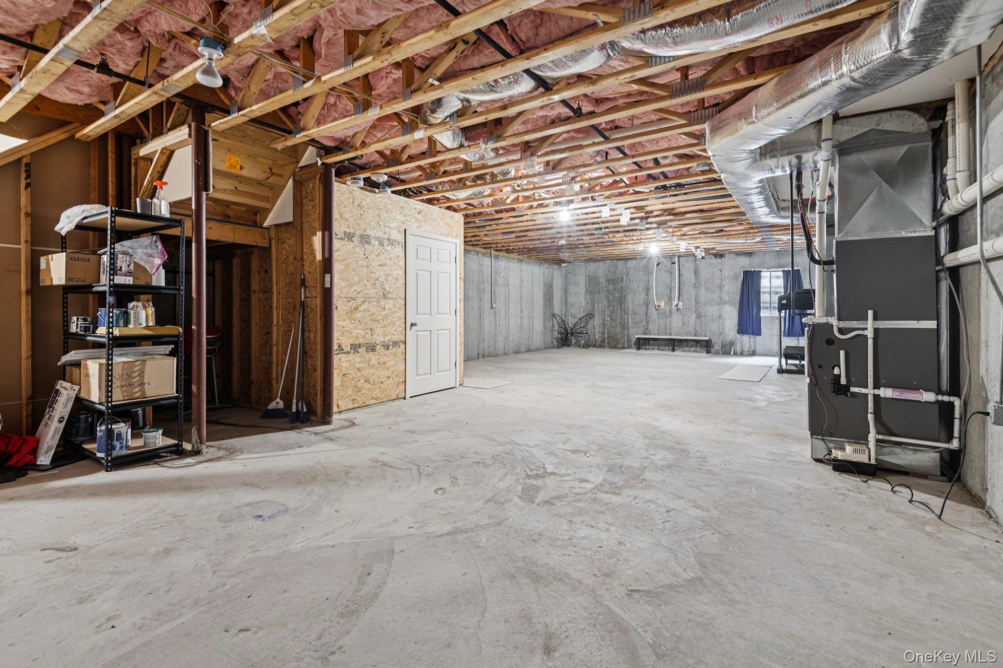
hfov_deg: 96.7
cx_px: 502
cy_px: 334
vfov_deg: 73.7
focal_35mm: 16
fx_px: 446
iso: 400
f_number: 8
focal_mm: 16
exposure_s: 1
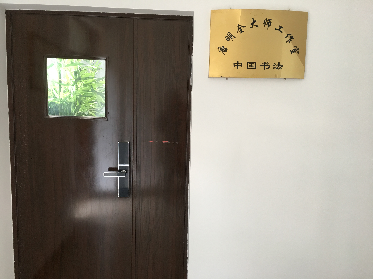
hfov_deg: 61.7
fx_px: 312
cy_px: 140
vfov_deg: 48.2
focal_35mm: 29
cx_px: 186
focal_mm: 4.15
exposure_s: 1/17
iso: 50
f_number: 2.2
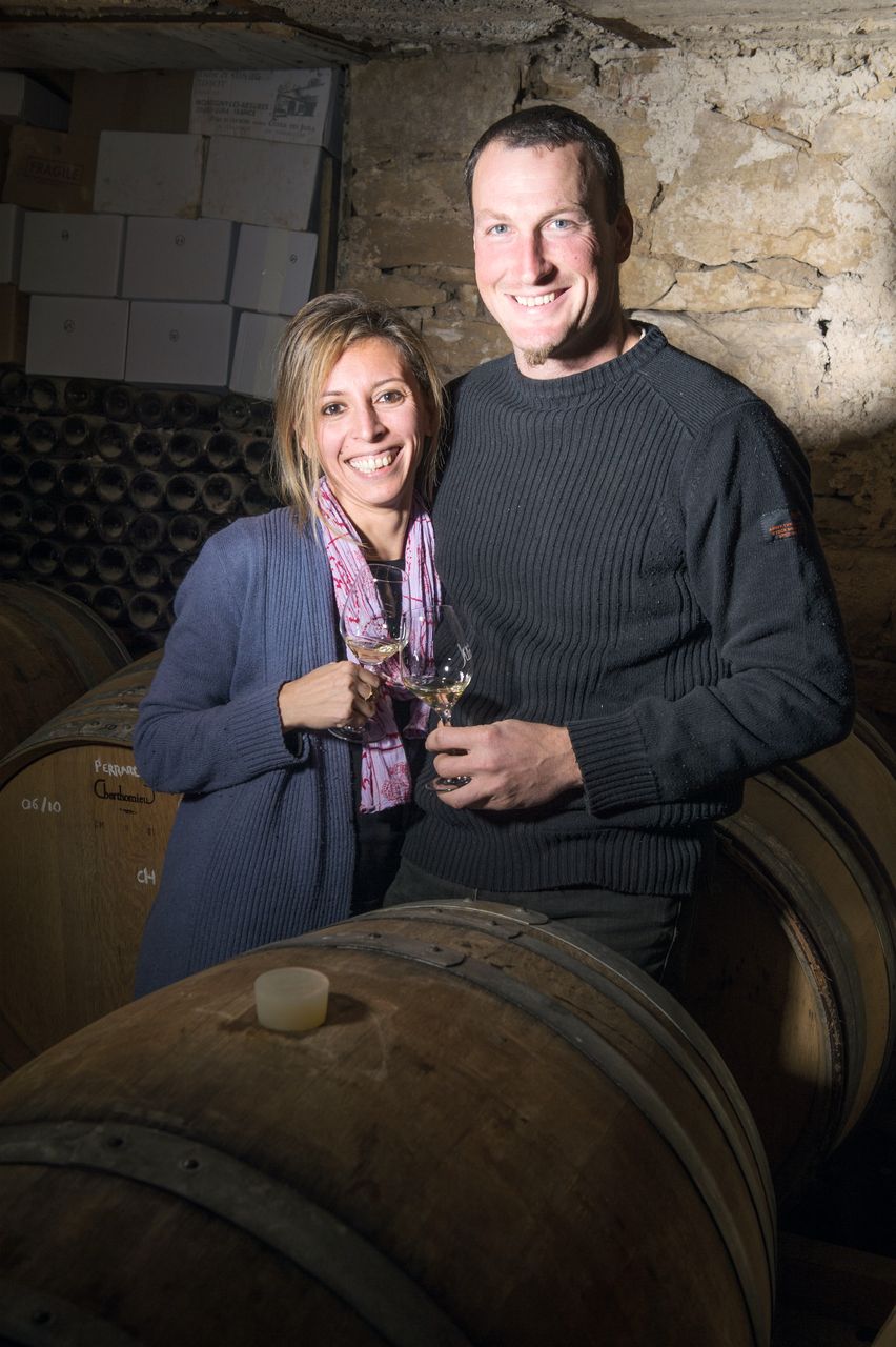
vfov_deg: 44.5
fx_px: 1644
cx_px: 448
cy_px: 674
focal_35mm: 44
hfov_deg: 30.5
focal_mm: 44
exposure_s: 1/350
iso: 400
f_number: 8
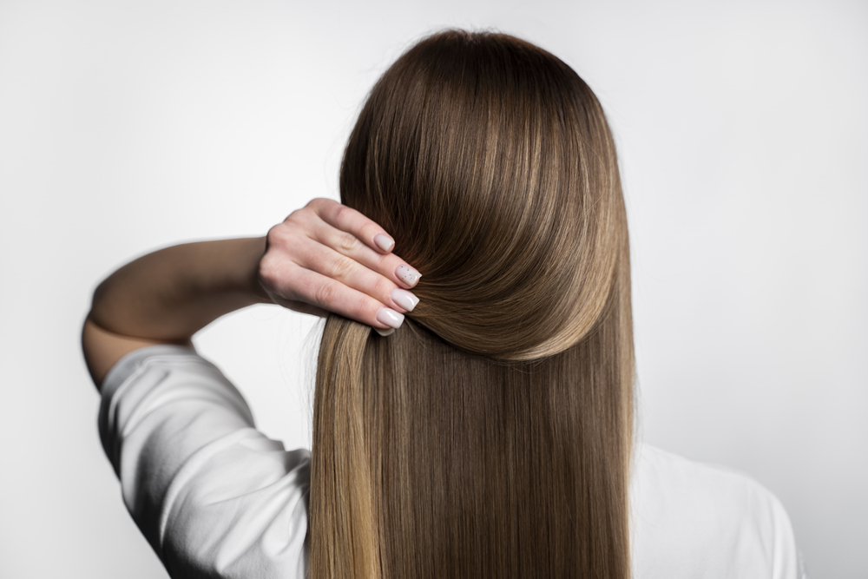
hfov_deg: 32.4
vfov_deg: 21.9
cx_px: 434
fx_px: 1495
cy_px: 290
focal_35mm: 62
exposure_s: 1/250
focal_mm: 62
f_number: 2.8
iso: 400
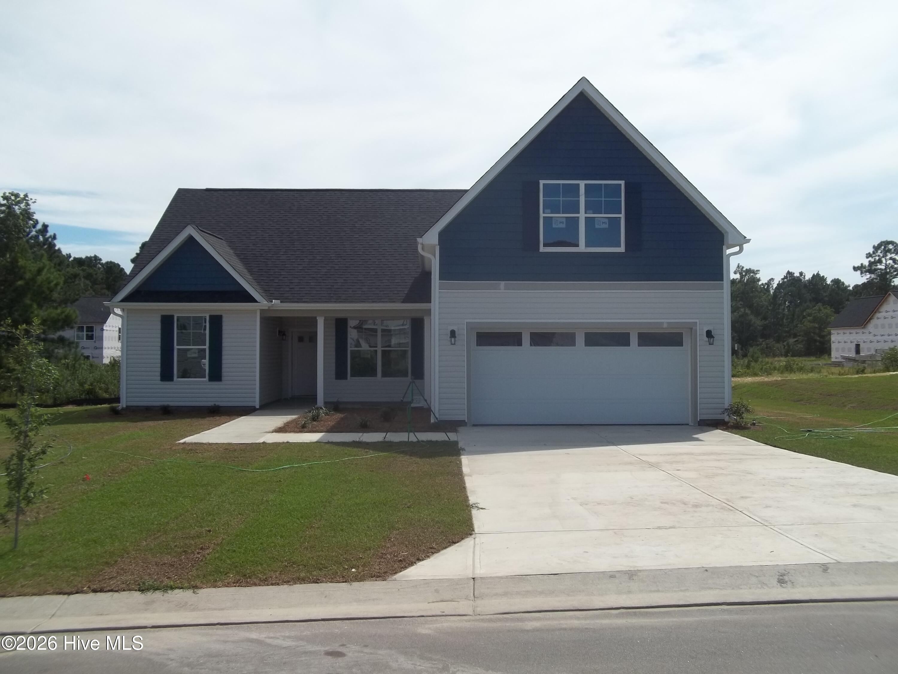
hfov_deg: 56.8
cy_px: 337
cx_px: 449
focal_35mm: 32
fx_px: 830
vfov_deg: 44.2
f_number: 8.8
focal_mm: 5.7
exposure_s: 1/200
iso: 64
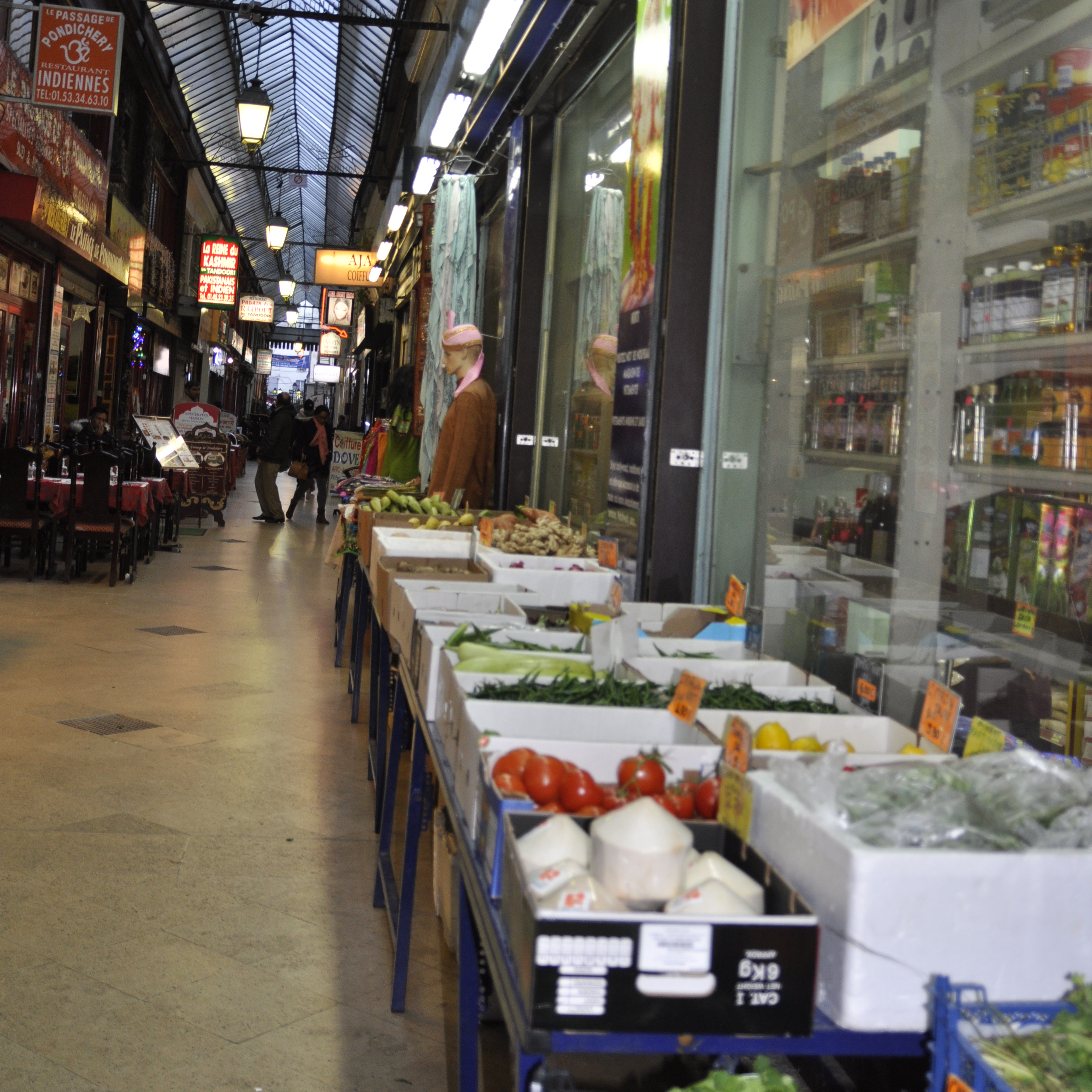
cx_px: 544
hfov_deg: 41.3
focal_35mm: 41
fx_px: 1451
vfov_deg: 40.9
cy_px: 393
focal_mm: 21
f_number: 3
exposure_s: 1/160
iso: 400
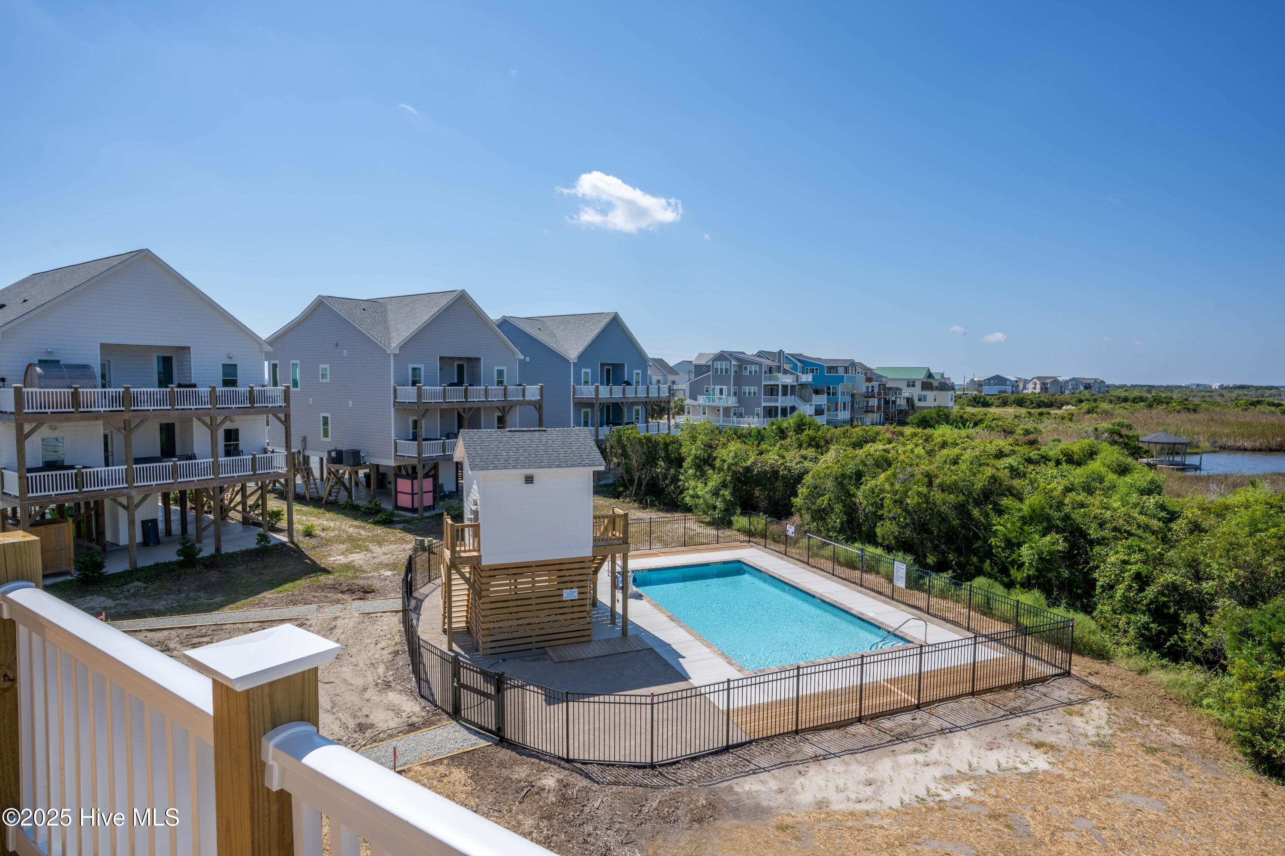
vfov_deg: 61.9
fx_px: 714
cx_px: 642
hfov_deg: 84.0
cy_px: 428
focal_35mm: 20
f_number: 11
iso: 100
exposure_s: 1/200
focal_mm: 20
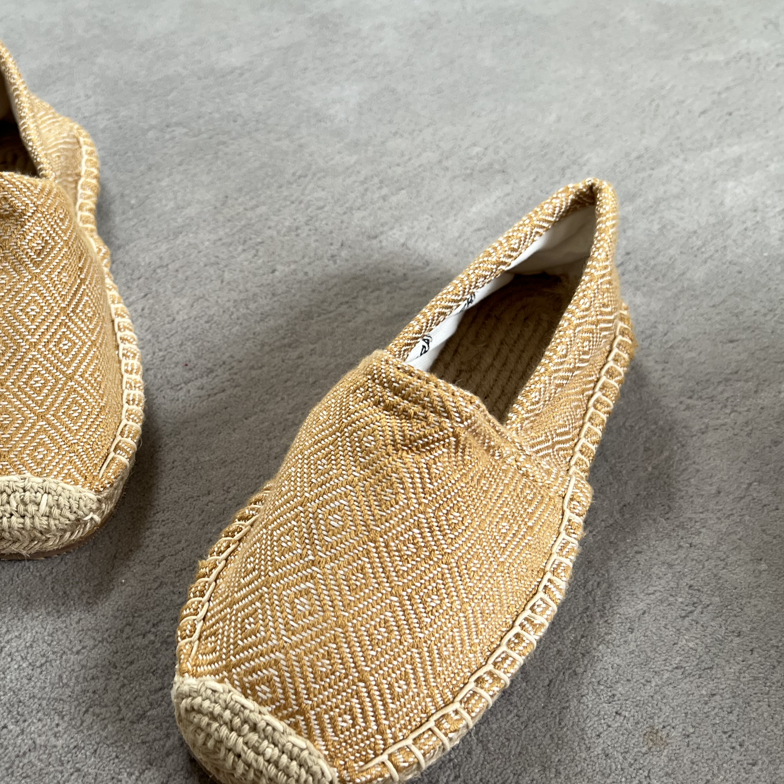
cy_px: 441
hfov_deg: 40.7
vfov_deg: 41.8
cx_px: 199
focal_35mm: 40
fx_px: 1025
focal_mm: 5.7
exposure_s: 1/119
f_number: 1.5
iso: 125
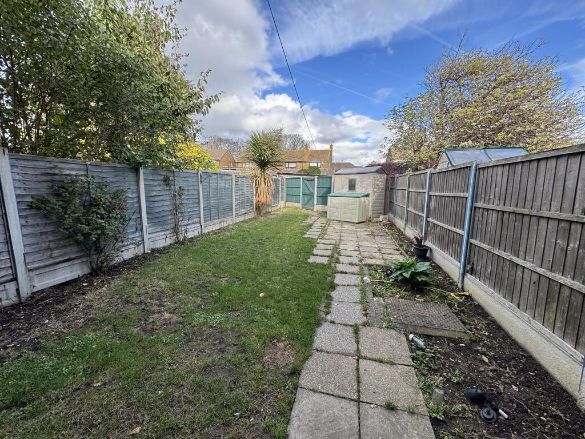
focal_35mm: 14
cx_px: 292
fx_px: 237
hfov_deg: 102.1
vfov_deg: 85.7
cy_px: 220
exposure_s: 1/371
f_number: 2.2
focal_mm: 2.22
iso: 40
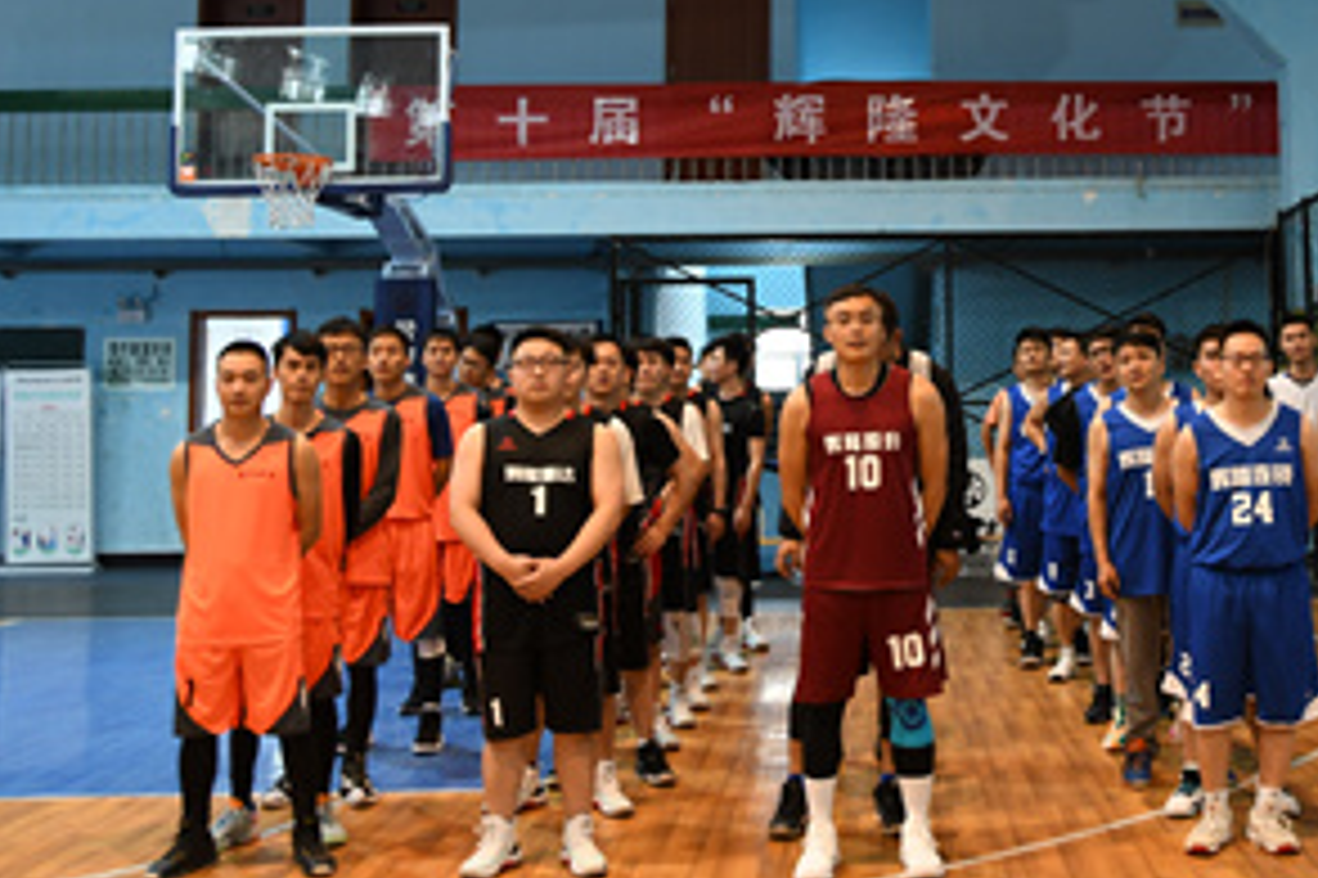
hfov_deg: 41.3
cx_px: 1012
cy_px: 191
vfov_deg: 28.7
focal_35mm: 46
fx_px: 1683
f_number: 3.5
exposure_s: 1/30
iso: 560
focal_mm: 18
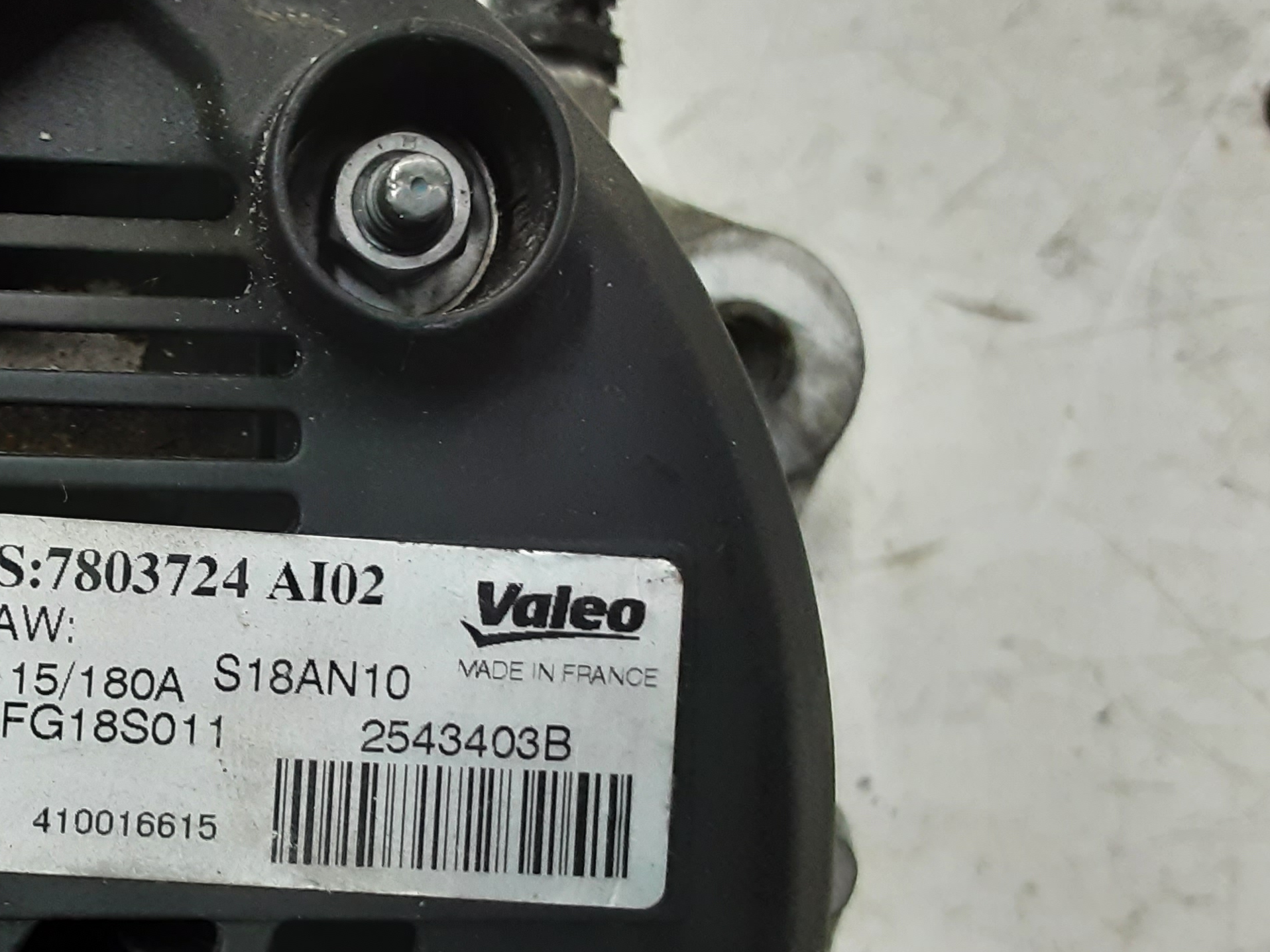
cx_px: 192
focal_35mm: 46
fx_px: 1688
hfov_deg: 39.1
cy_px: 549
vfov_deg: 31.5
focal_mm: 2.91
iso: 160
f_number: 1.9
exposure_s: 1/33
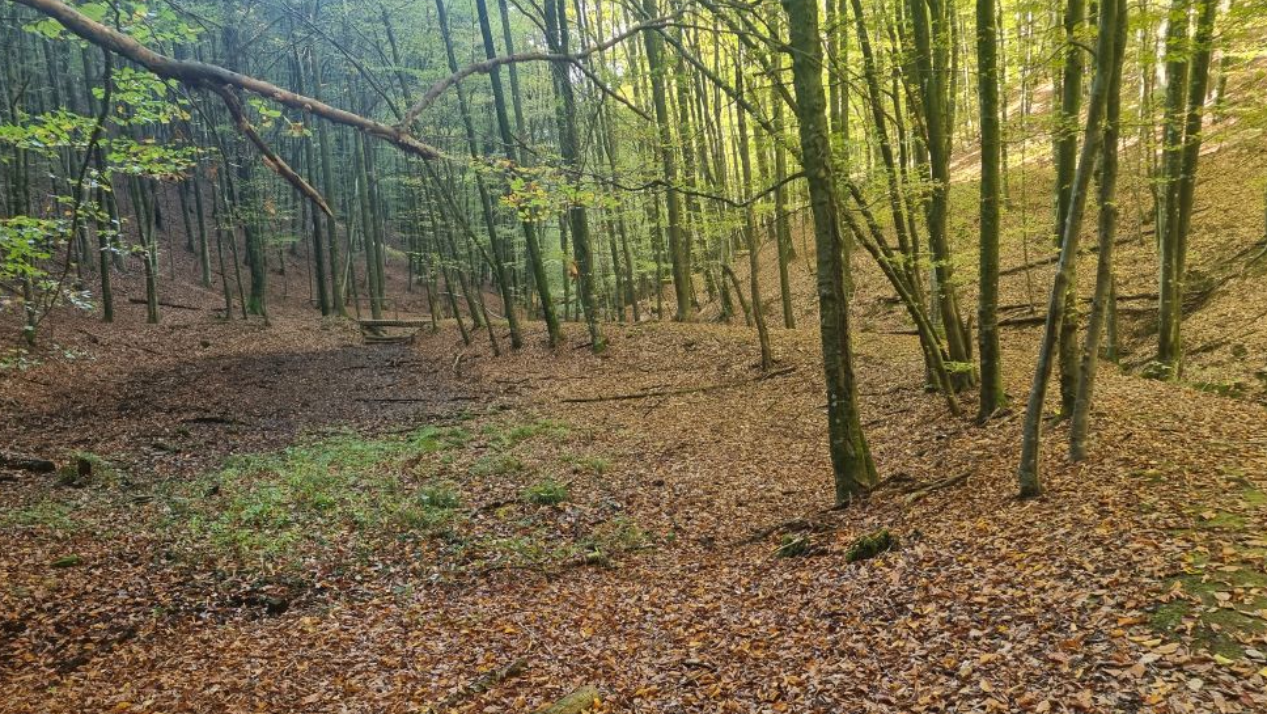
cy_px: 470
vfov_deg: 42.4
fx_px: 907
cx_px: 641
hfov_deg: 69.8
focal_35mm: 27
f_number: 1.8
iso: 320
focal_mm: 6.7
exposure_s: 1/100
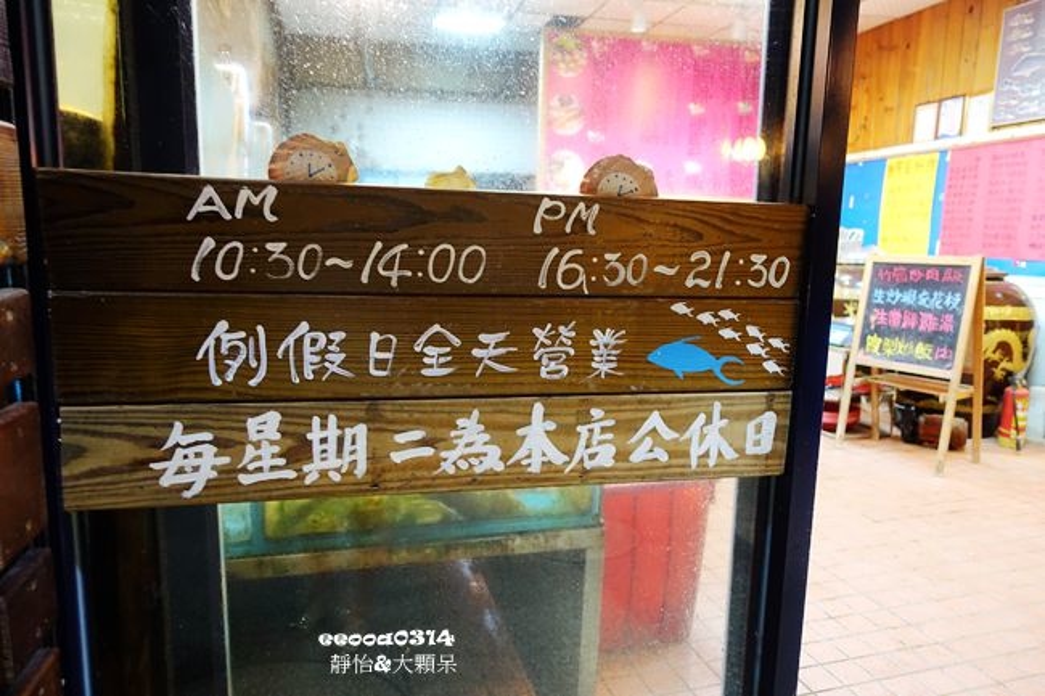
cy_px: 348
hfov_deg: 73.8
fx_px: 696
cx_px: 522
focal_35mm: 24
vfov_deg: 53.1
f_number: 1.8
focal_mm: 8.8
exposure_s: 1/25
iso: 800
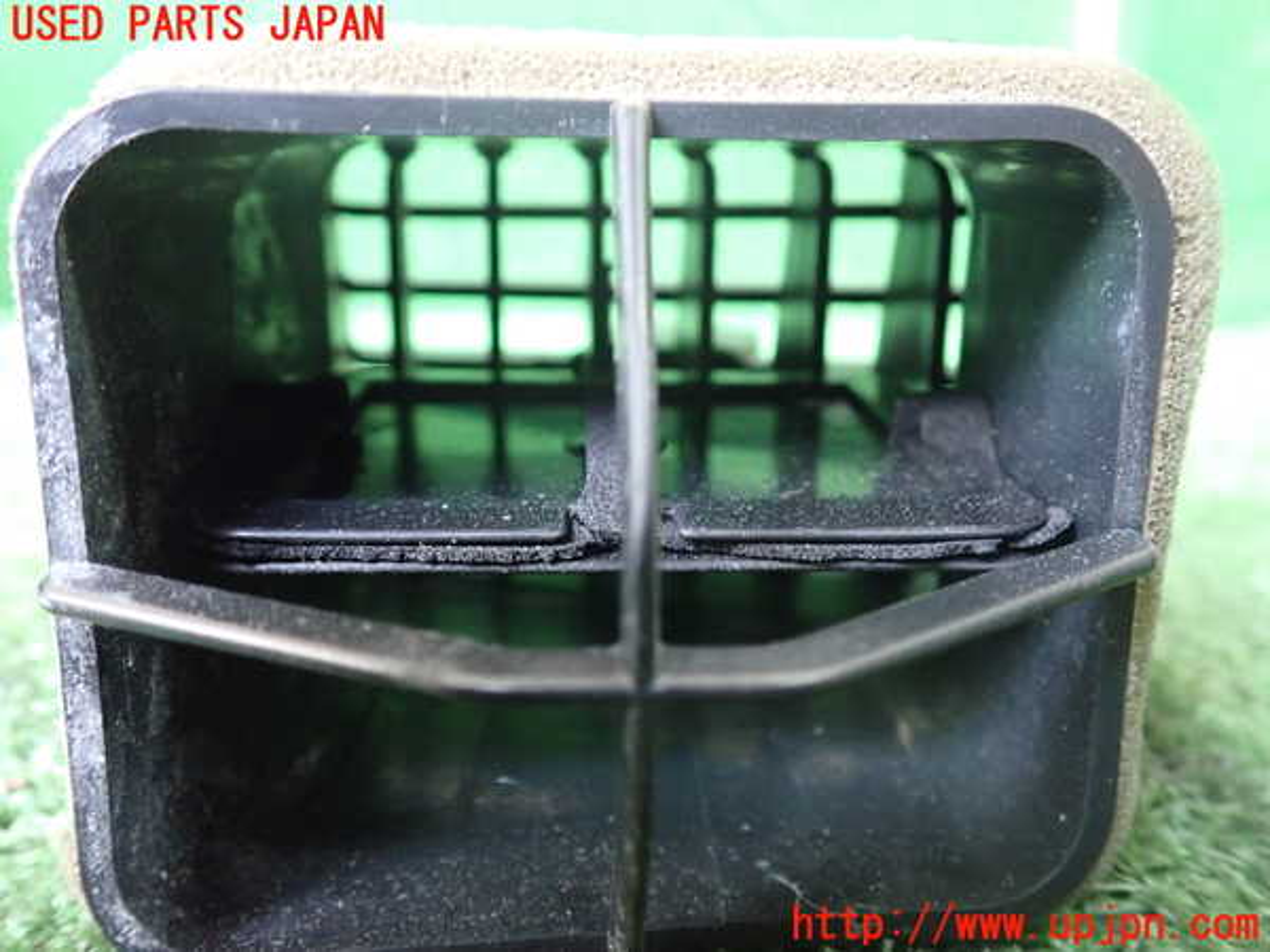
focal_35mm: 30
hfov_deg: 60.0
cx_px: 635
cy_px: 476
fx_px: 1101
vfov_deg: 46.8
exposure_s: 1/30
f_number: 2.3
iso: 1000
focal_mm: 5.4
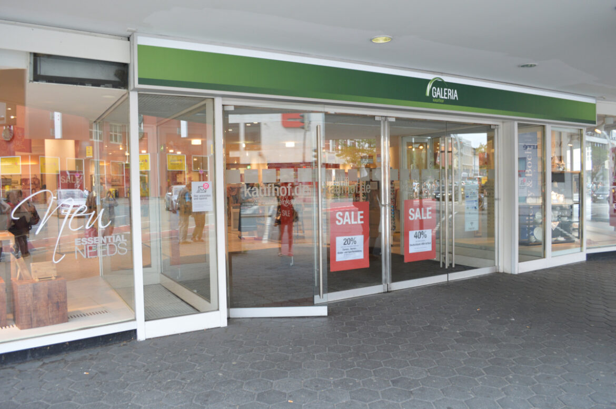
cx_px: 308
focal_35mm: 27
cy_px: 204
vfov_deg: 47.9
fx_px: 462
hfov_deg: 67.4
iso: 400
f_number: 5
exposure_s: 1/100
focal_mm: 18
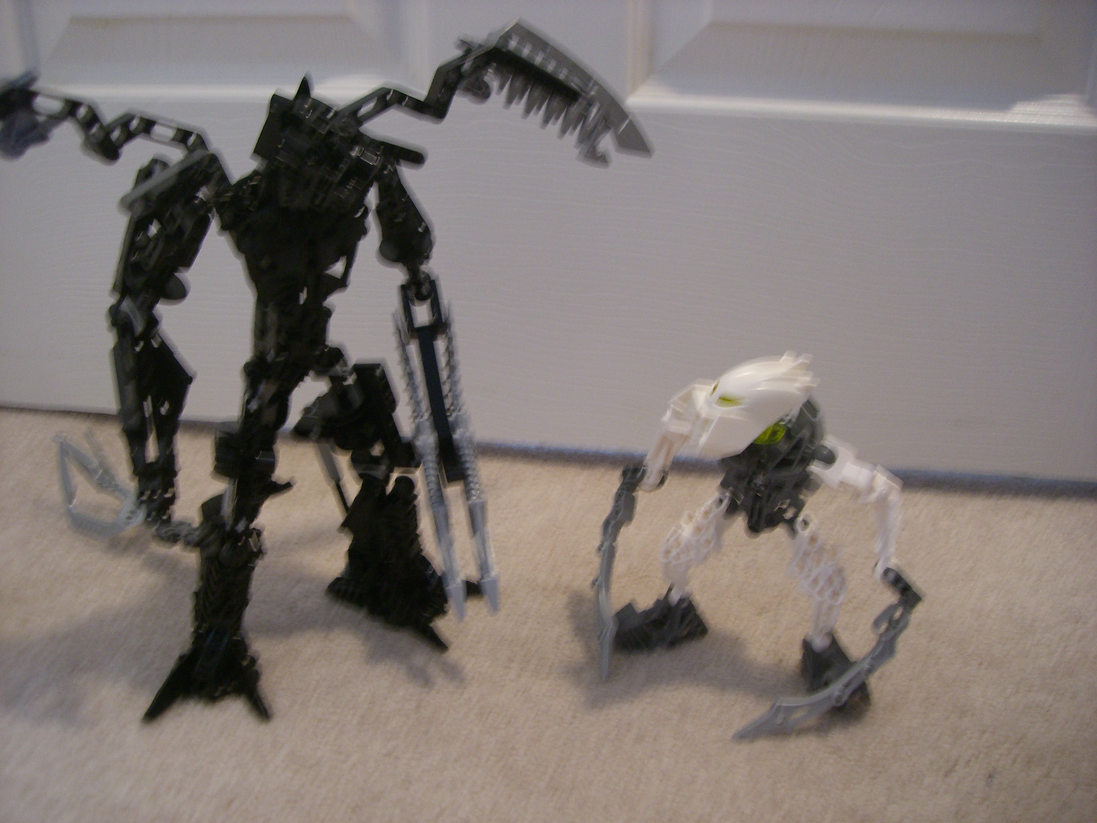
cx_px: 548
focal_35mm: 38
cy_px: 412
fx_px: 1204
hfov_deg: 49.0
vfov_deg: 37.7
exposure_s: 1/15
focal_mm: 6.2
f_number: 2.7
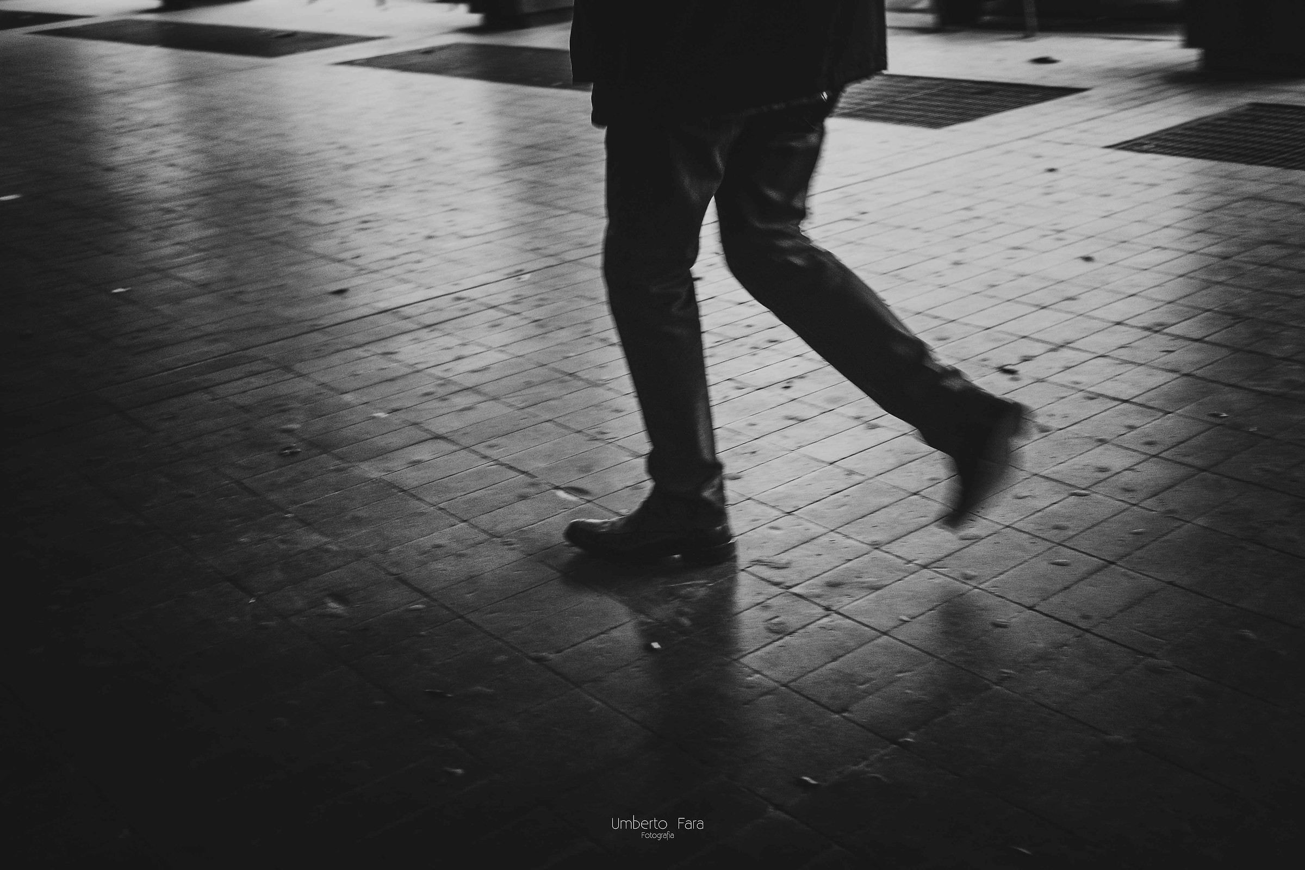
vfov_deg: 32.6
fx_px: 1486
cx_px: 652
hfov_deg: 47.4
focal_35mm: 41
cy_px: 435
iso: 1250
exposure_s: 1/60
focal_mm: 27
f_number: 2.8
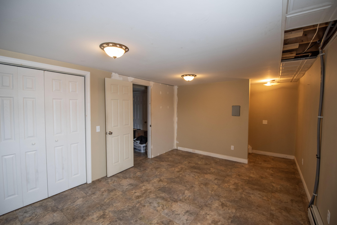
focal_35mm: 15
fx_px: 140
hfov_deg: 100.4
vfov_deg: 77.4
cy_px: 112
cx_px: 168
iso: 1000
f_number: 2.8
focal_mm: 15
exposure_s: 1/160
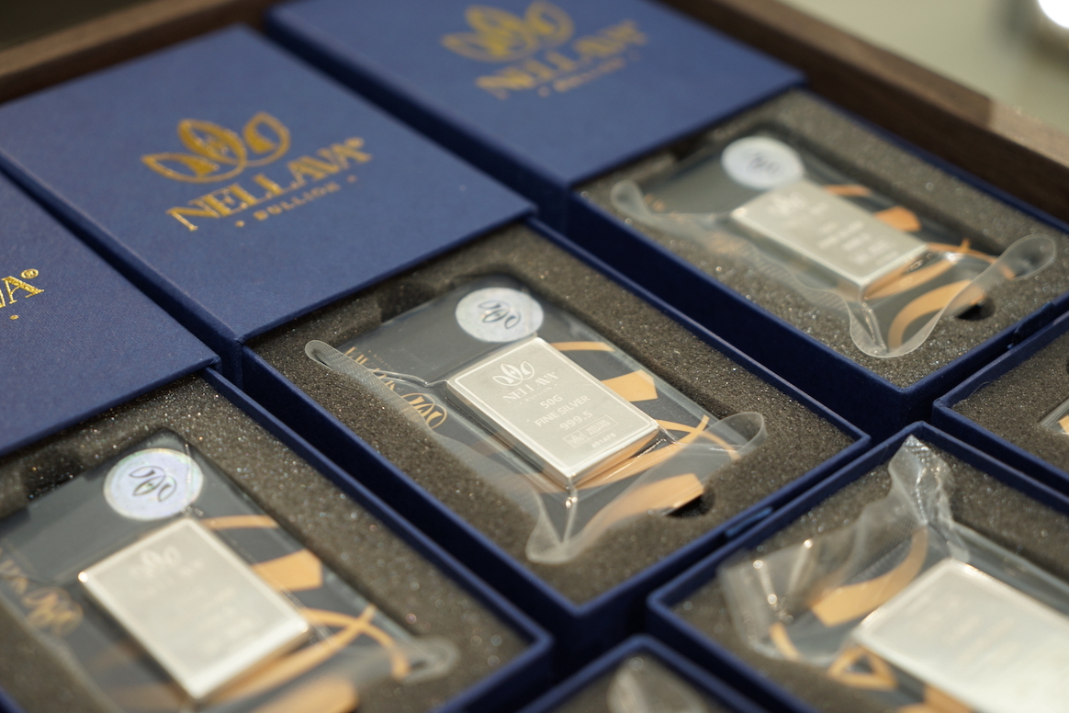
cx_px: 530
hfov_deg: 30.5
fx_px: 1960
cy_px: 351
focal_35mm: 66
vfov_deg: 20.6
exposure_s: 1/50
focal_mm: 64
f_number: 4
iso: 250
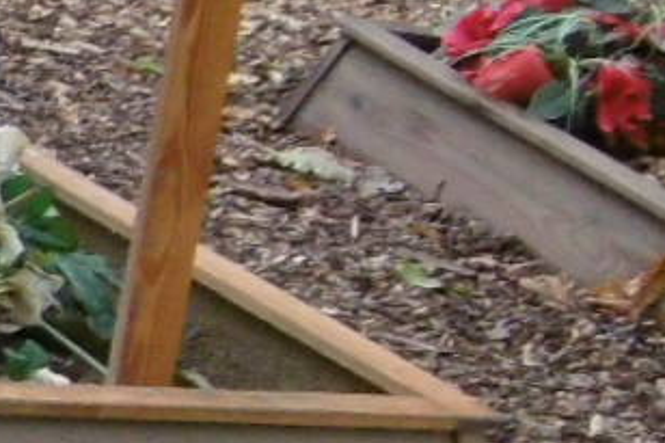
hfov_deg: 9.5
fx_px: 3065
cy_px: 529
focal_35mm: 166
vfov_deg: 8.2
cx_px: -1373
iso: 160
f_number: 3.1
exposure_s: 1/60
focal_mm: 4.3
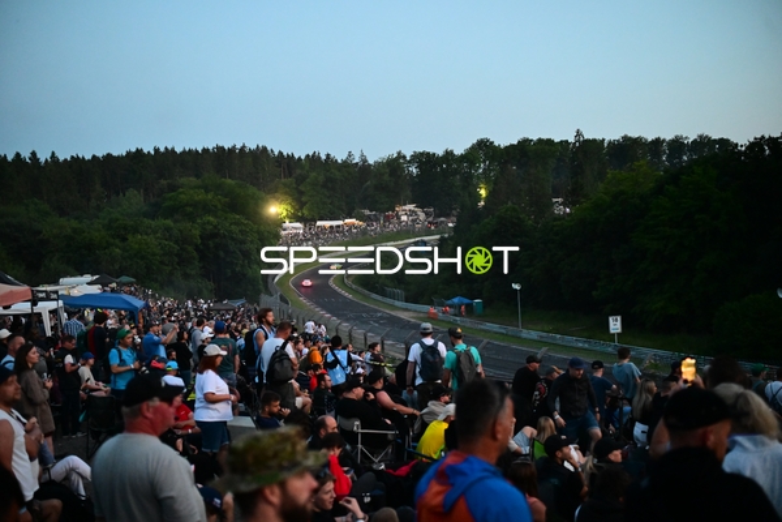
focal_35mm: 35
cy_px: 261
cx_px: 391
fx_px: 760
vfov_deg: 37.9
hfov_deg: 54.4
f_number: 2
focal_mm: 35
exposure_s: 1/800
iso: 5600
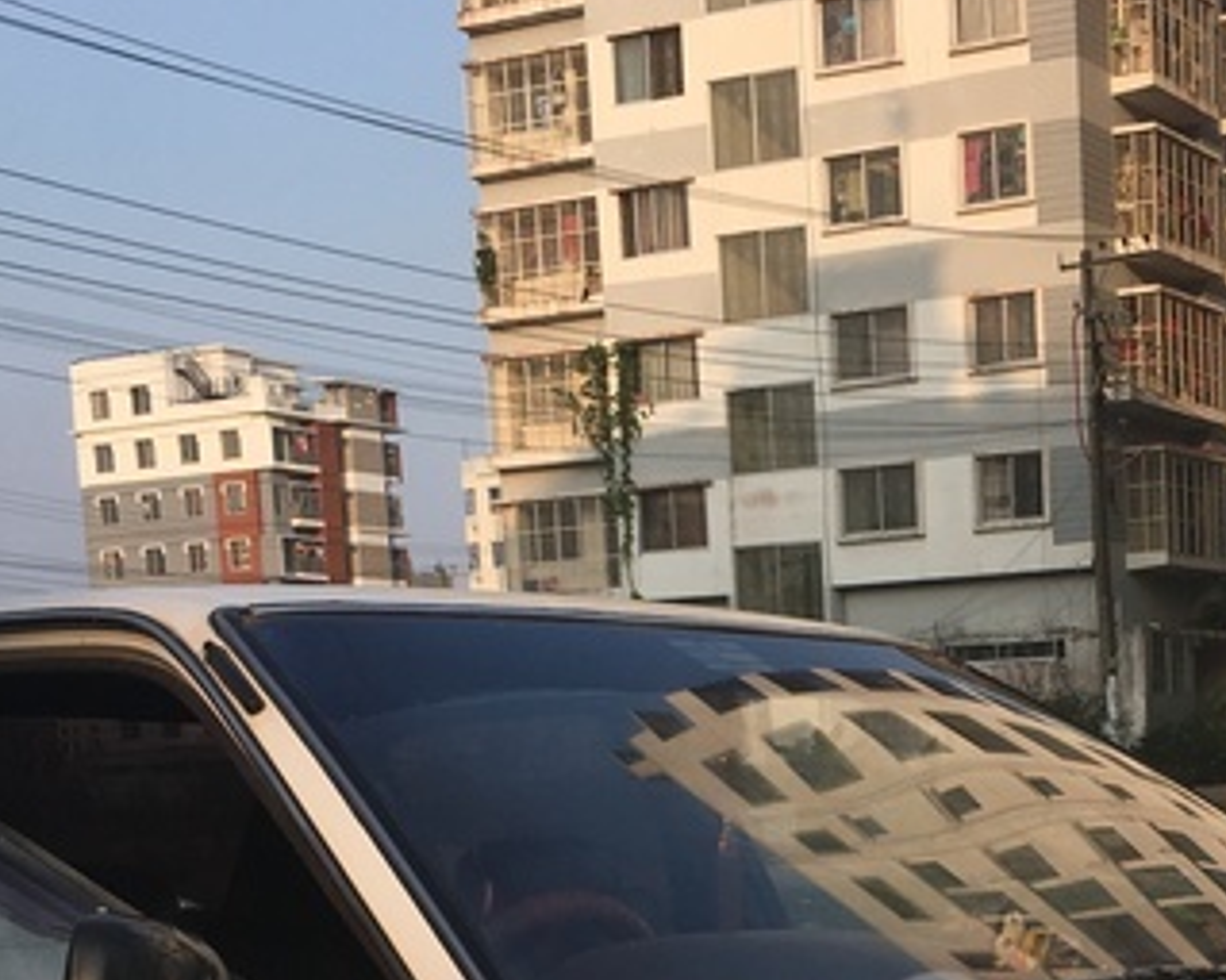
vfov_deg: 20.5
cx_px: 1088
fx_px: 2575
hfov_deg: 26.0
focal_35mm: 71
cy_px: 1091
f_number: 2.2
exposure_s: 1/927
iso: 25
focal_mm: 4.15
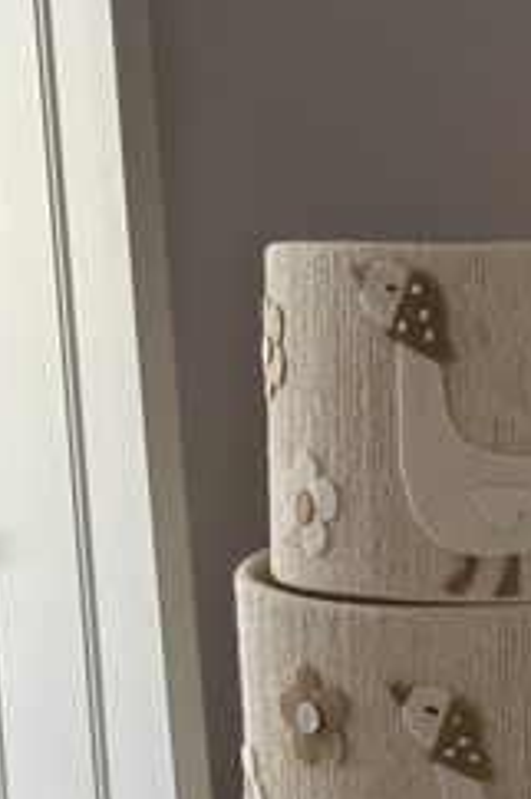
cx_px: 547
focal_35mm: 124
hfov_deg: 10.9
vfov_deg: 16.3
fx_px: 2747
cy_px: 720
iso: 100
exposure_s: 1/60
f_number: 1.78
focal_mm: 6.76
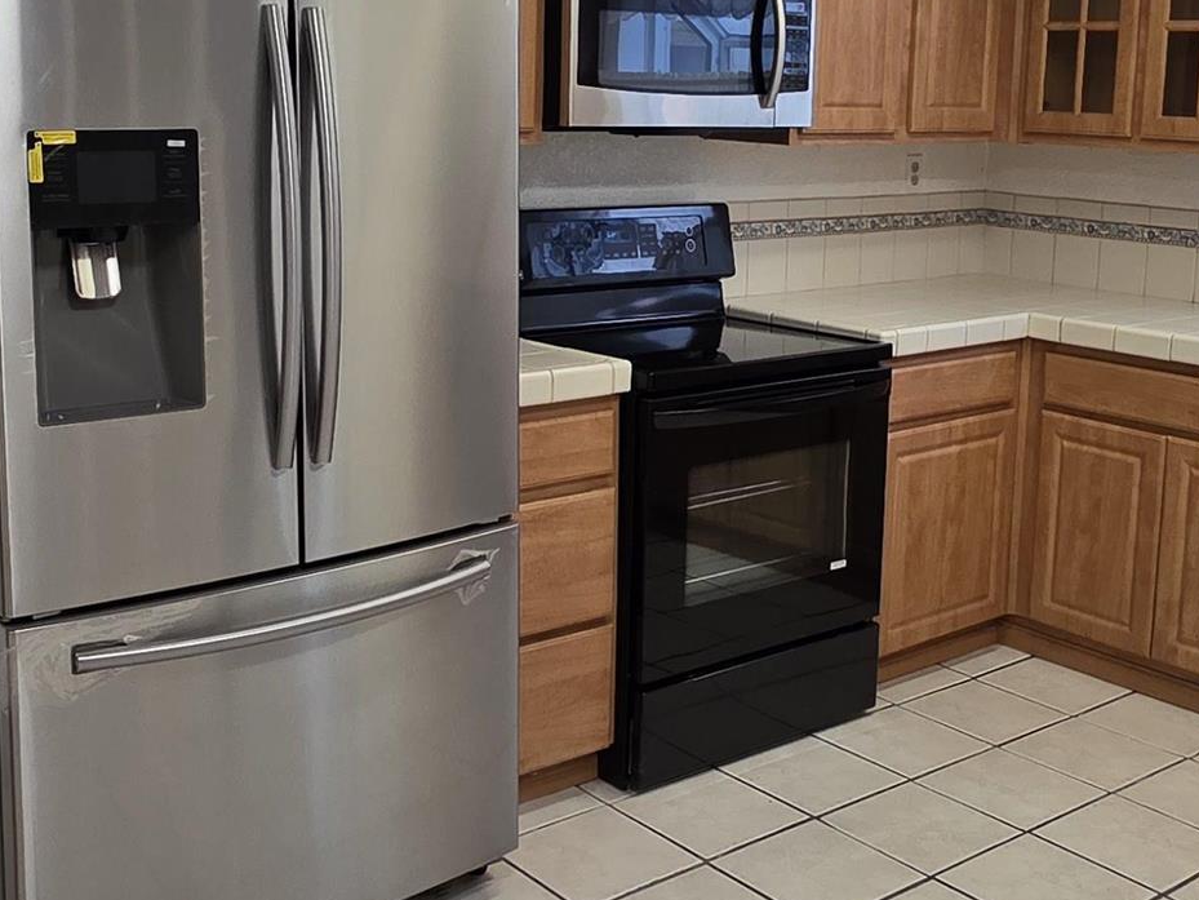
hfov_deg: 43.8
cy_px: 279
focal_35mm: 43
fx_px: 1490
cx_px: 636
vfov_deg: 33.2
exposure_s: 1/120
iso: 125
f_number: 1.9
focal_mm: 2.2
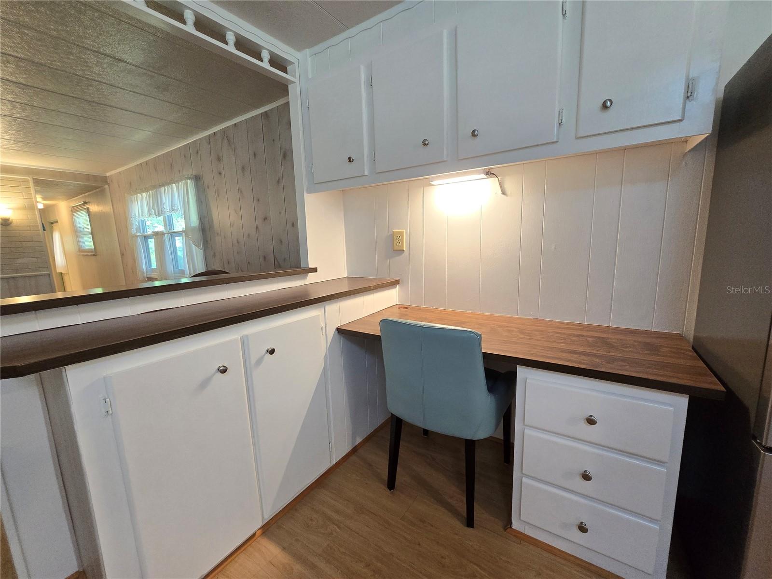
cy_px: 290
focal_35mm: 13
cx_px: 386
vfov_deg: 89.9
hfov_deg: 106.2
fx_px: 290
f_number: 2.2
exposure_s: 1/60
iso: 400
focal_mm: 2.2
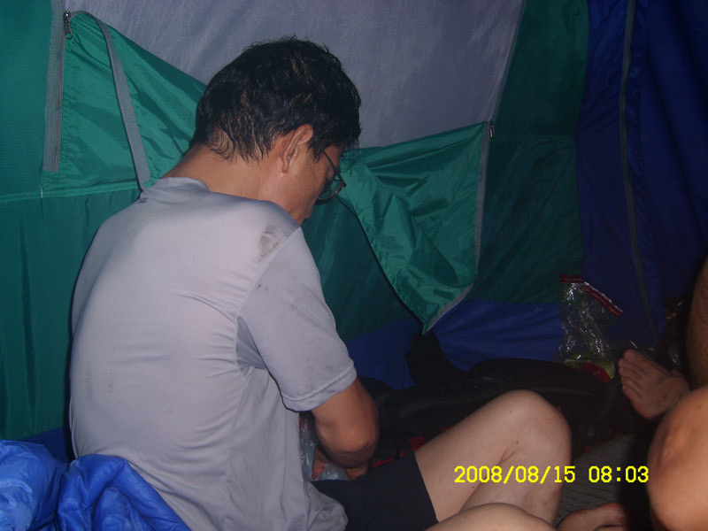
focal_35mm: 35
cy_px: 266
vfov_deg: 40.7
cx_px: 354
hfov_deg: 52.6
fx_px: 716
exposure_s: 1/30
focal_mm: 5.8
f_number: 2.8
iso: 50
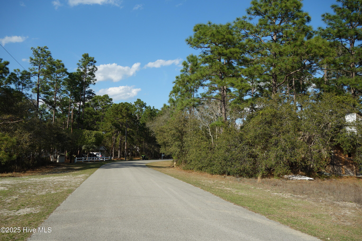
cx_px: 181
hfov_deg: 57.2
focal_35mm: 33
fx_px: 332
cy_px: 120
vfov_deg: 40.0
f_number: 5.6
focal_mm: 12.32
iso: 125
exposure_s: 1/500
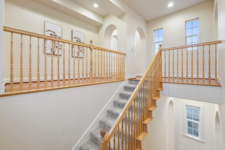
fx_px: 97
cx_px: 112
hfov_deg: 98.5
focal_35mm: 16
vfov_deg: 75.5
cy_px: 75
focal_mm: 15.5
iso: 400
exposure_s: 1/15
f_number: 6.3
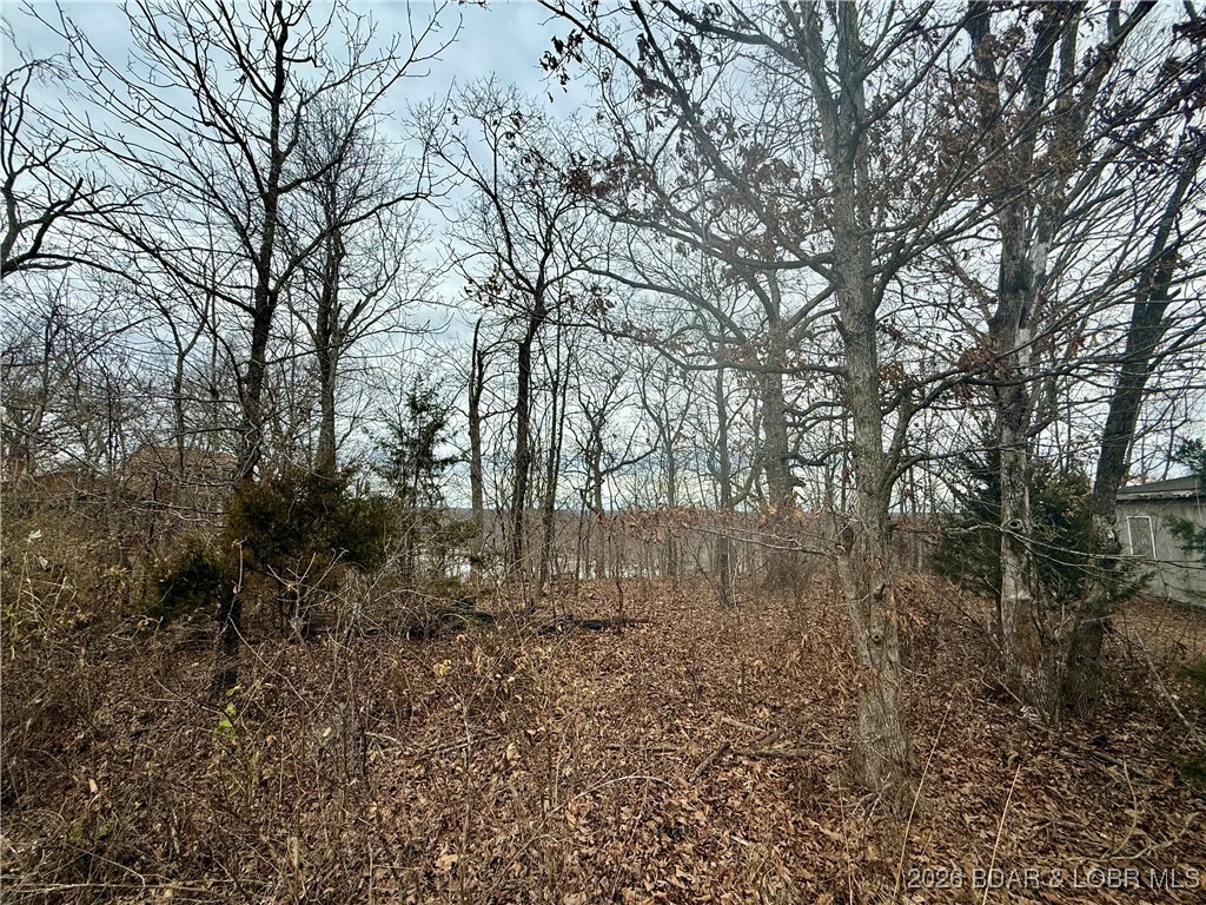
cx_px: 603
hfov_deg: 102.1
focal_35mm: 14
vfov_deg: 85.7
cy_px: 452
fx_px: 488
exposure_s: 1/1211
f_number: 2.2
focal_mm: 2.22
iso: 50
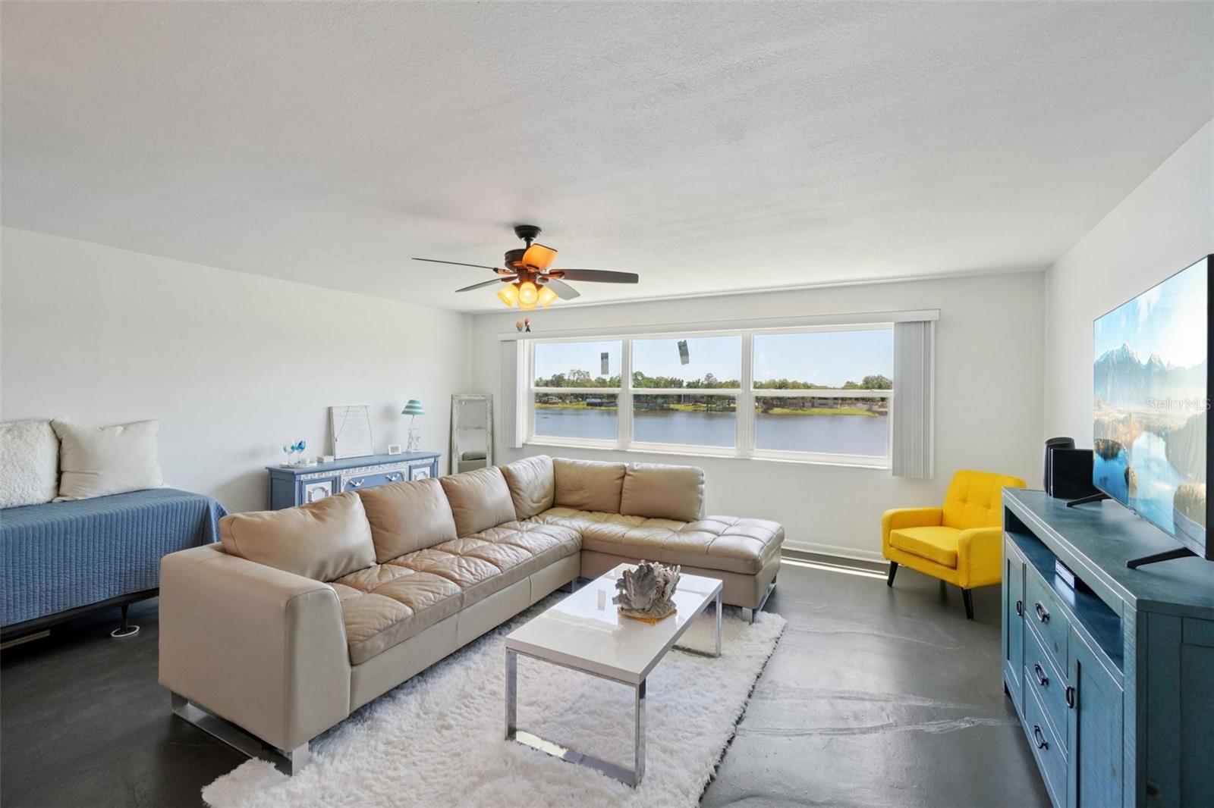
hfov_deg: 100.4
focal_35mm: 15
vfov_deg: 77.3
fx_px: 506
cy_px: 404
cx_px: 607
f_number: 8
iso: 100
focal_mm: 10
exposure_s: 1/30
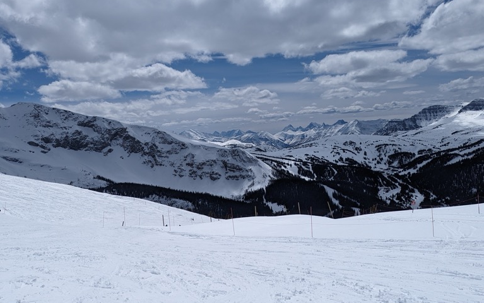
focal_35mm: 34
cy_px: 140
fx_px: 449
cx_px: 243
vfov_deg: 37.3
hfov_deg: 56.7
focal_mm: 6.81
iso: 66
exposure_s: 1/12500
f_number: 1.85
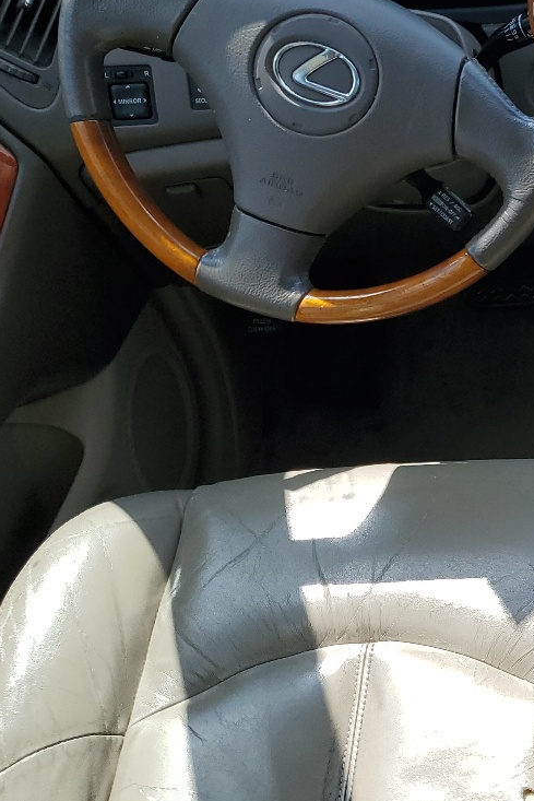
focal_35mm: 59
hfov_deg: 19.7
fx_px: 1312
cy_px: 407
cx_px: 820
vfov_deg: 33.9
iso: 50
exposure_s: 1/1429
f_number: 1.5
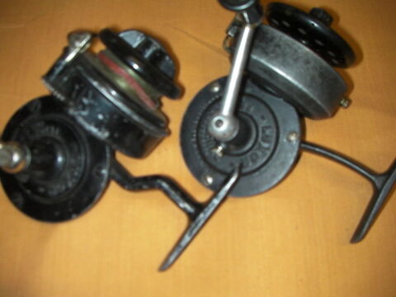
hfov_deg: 49.0
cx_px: 198
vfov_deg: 37.7
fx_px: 435
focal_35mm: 38
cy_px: 148
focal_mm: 6.3
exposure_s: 1/30
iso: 200
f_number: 3.5
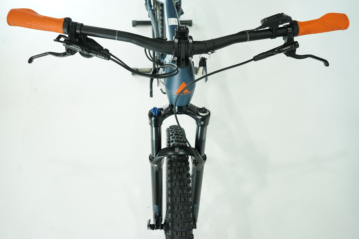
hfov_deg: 60.3
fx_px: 309
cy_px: 120
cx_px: 180
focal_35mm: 31
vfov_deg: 42.3
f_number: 6.3
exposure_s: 1/200
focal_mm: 31
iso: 2500
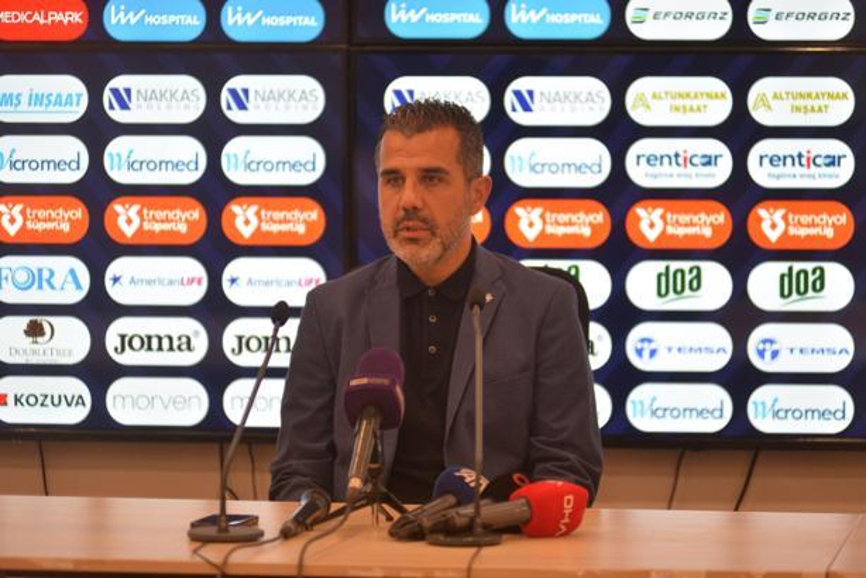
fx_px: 4813
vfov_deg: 6.9
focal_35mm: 200
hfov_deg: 10.3
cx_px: 433
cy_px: 289
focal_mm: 200
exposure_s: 1/320
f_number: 2.8
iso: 1600
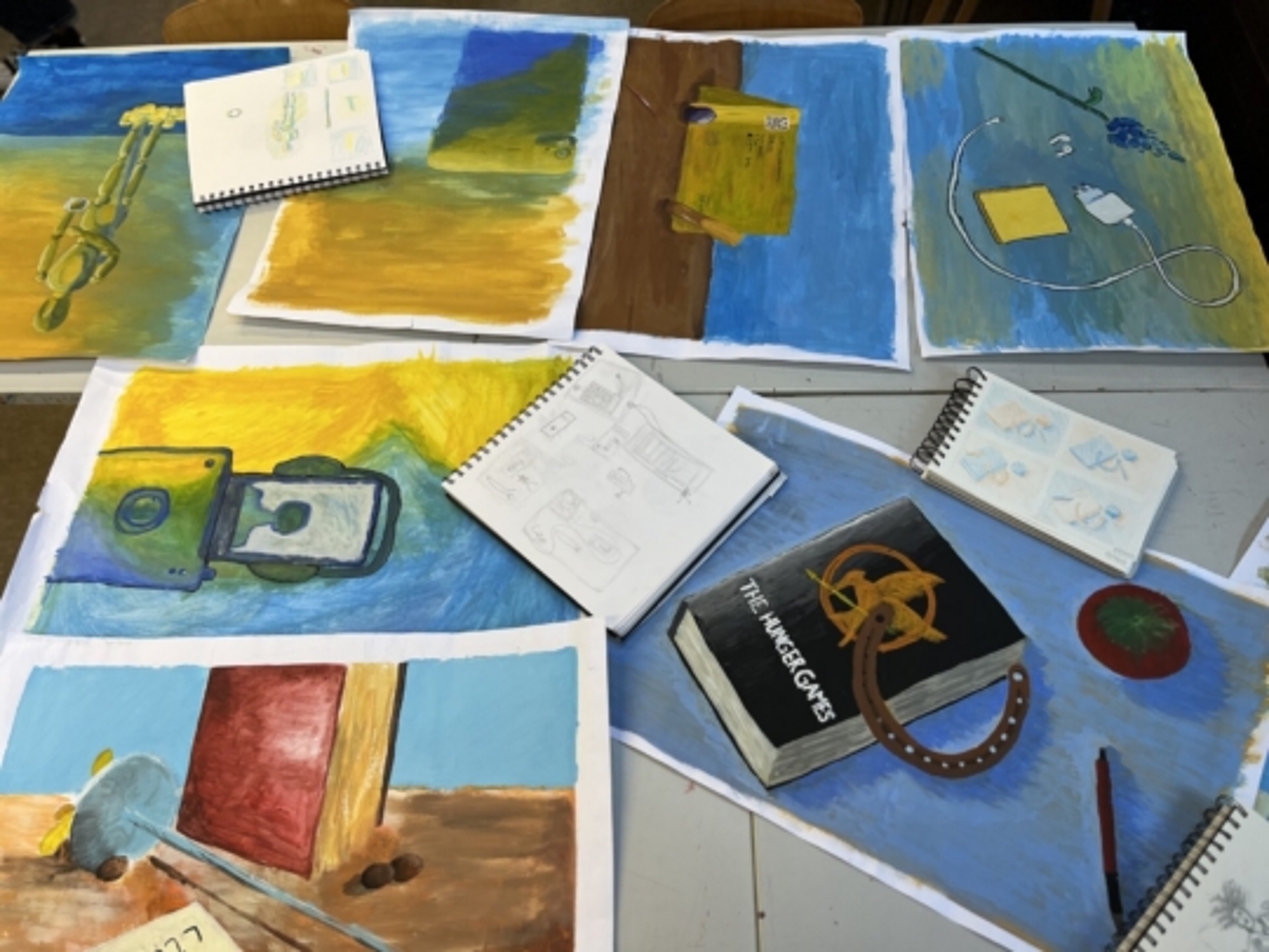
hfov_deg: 67.3
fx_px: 953
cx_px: 634
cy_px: 476
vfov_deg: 53.1
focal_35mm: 26
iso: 64
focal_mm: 5.1
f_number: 1.6
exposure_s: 1/100
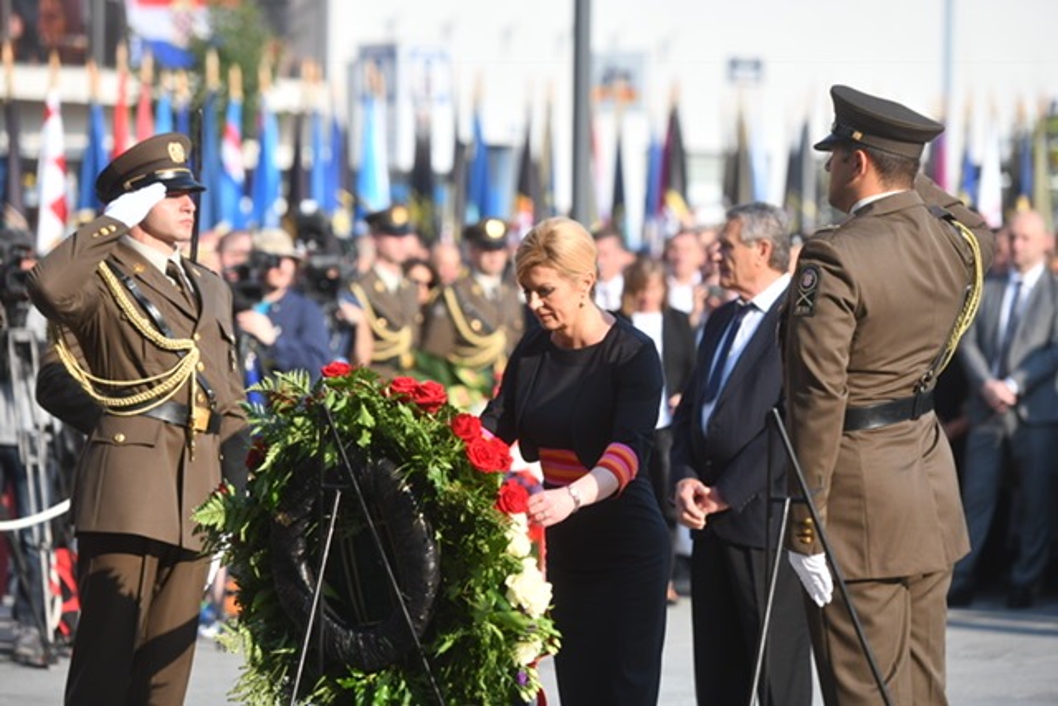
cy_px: 353
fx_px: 3968
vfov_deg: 10.2
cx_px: 529
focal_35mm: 135
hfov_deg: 15.2
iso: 400
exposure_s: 1/3200
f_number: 4
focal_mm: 135
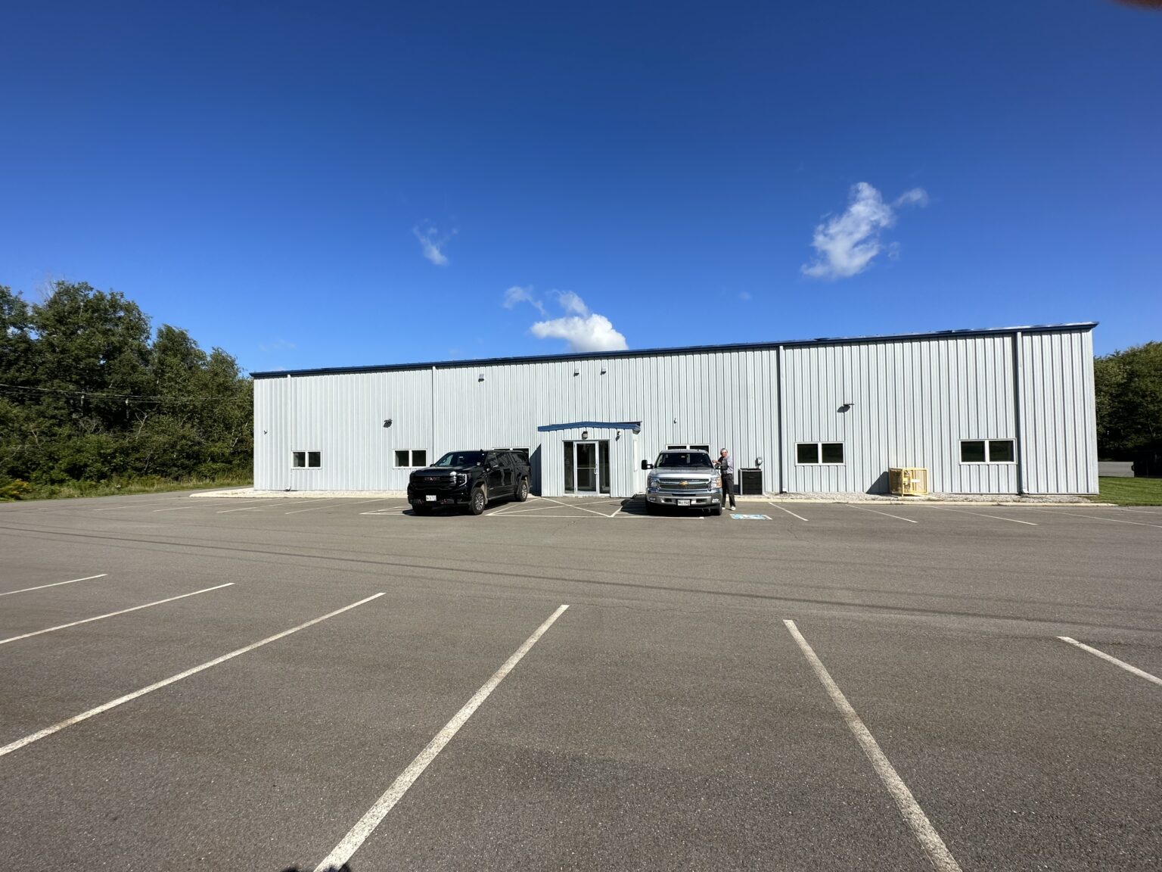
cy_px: 436
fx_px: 470
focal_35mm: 14
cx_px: 581
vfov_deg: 85.7
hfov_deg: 102.1
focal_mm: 2.22
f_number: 2.2
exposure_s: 1/3509
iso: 50
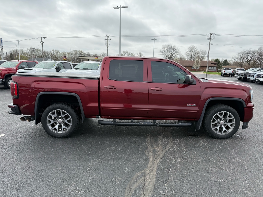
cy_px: 98
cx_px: 132
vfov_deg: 56.8
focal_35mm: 24
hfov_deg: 71.6
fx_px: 182
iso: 80
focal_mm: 6.76
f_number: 1.78
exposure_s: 1/3279
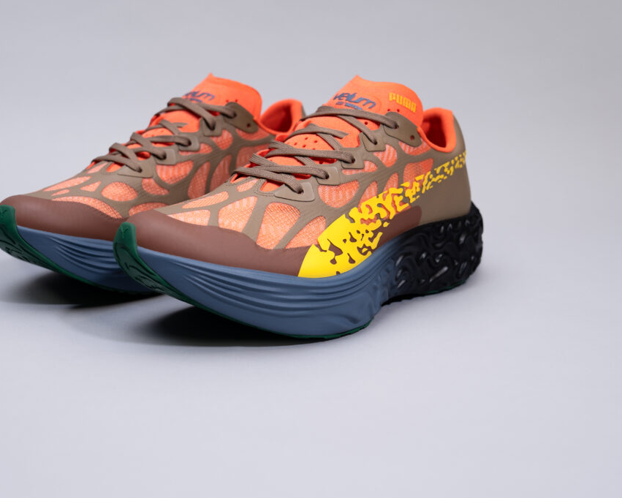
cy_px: 210
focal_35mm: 45
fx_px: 828
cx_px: 252
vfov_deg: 33.4
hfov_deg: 41.0
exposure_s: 1/50
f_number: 5
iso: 100
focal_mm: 34
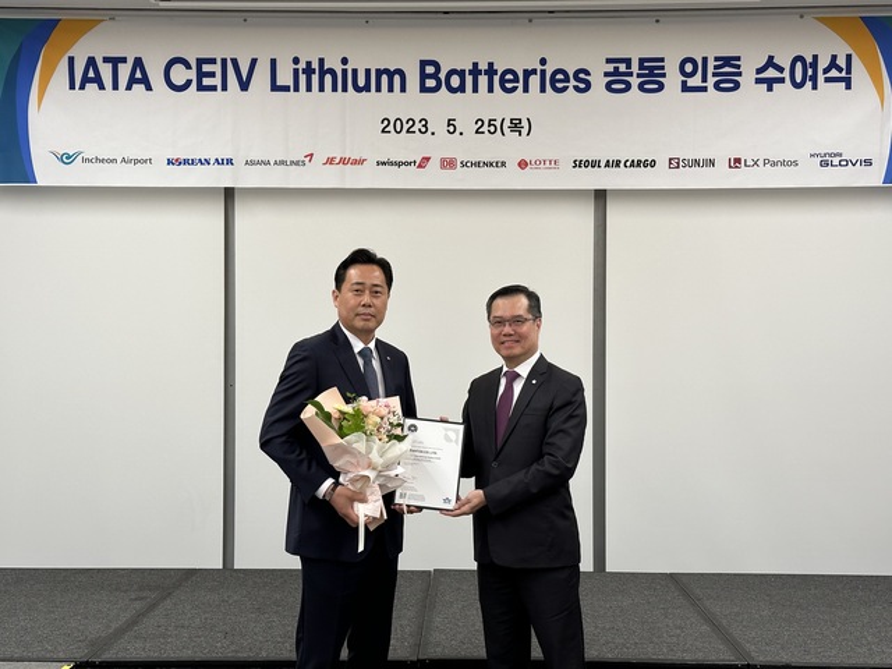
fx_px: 1237
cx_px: 446
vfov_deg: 30.3
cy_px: 334
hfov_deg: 39.7
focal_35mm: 48
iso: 80
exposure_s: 1/60
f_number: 1.78
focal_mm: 6.86
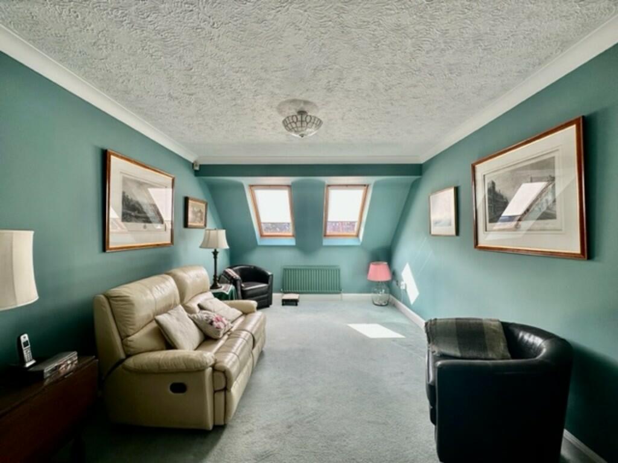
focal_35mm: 14
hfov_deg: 102.1
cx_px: 309
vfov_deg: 85.7
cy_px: 232
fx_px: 250
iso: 64
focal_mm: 2.22
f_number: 2.2
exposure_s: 1/99
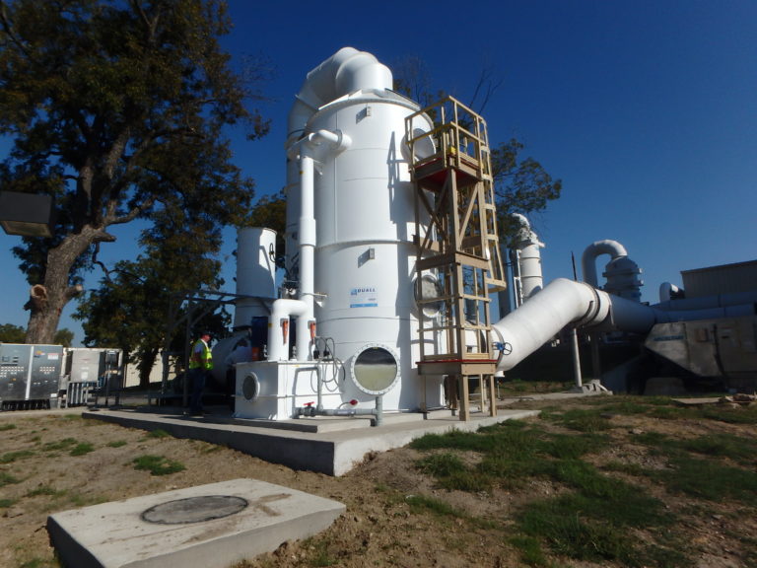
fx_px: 459
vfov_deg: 63.4
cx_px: 378
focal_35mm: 21
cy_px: 284
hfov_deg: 79.0
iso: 125
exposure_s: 1/1000
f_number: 6
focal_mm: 3.7
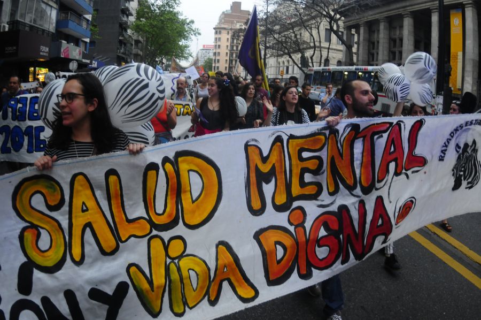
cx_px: 240
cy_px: 160
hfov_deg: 73.8
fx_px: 320
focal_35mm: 24
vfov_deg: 53.0
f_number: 3.2
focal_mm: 16
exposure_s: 1/160
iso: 1000
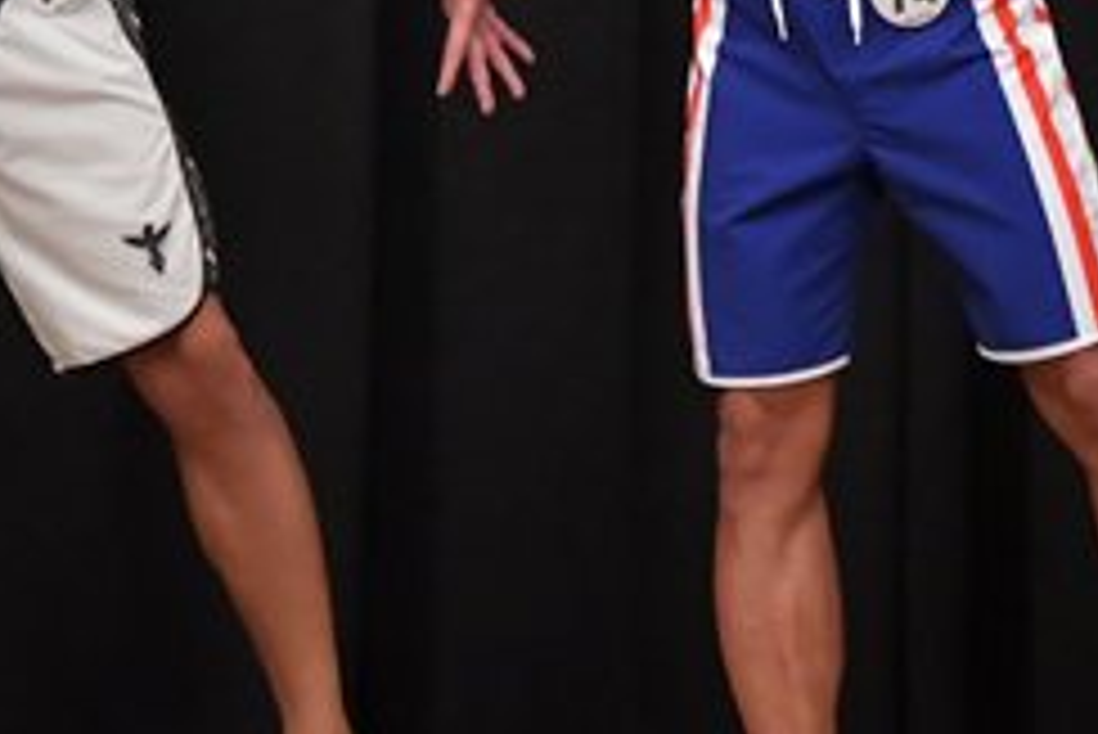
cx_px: 1339
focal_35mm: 713
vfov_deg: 1.9
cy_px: -45
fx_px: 21759
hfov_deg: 2.9
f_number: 5.6
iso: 6400
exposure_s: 1/400
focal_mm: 150
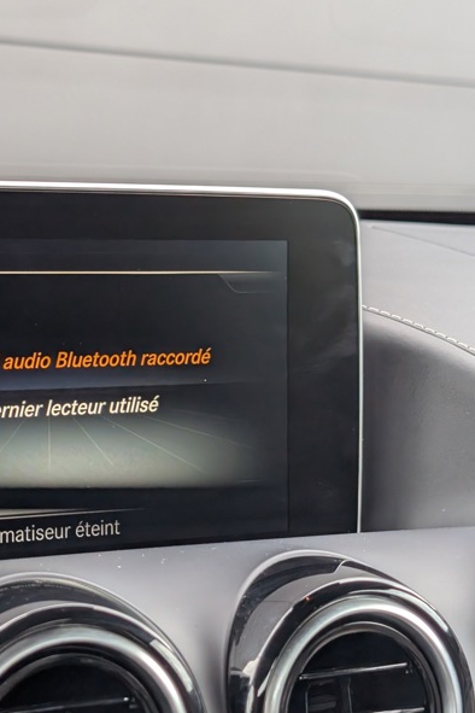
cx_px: 72
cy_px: 356
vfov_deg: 29.2
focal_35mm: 69
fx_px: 1366
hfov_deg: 19.5
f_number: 1.68
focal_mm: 6.9
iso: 199
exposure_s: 1/361
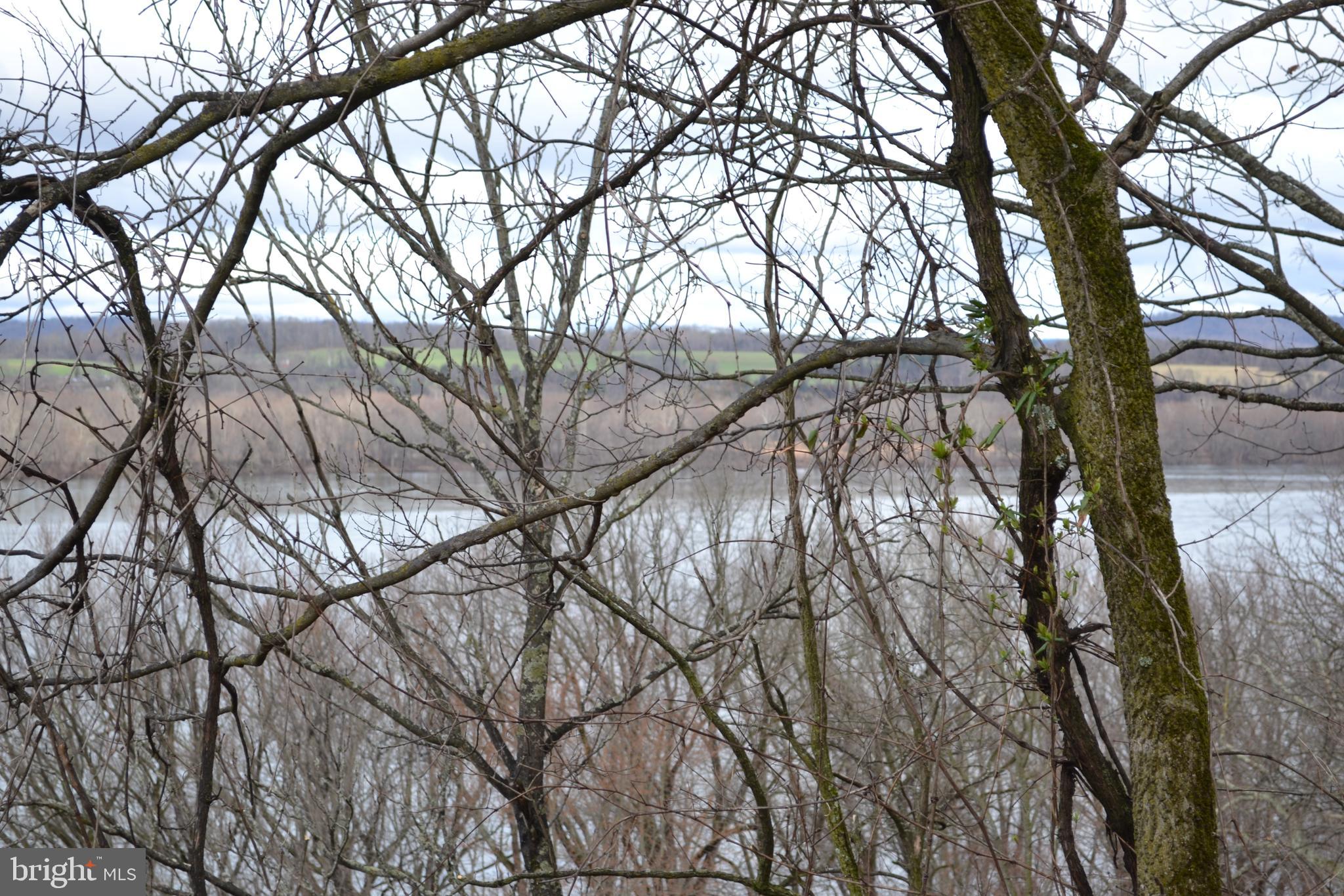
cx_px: 672
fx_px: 3080
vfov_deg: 16.6
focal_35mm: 82
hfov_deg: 24.6
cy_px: 448
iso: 100
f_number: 5.6
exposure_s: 1/160
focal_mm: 55
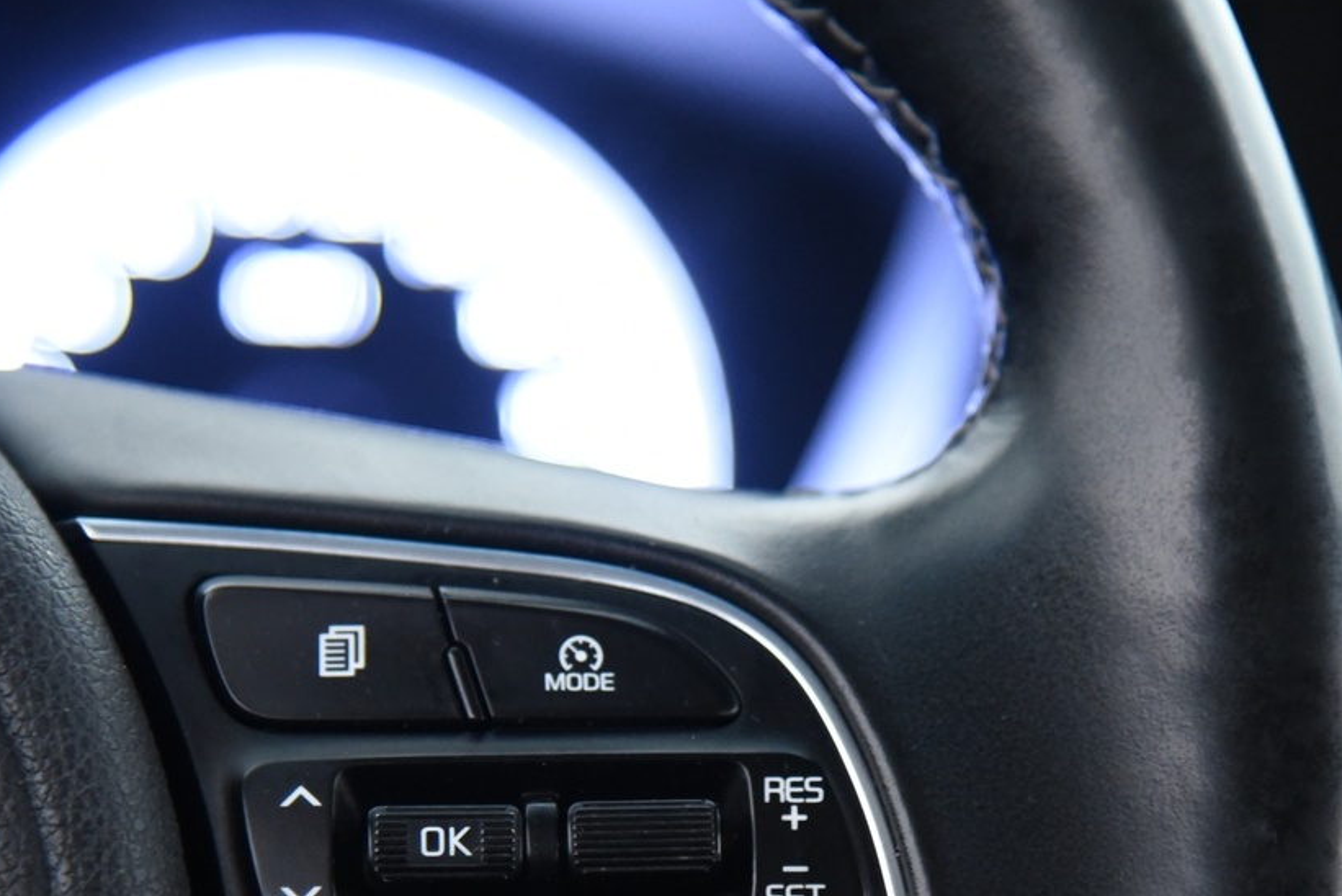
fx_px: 7719
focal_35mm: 207
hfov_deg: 9.9
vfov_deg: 6.6
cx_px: 572
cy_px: 811
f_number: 4
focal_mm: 105
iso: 4000
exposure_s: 1/20
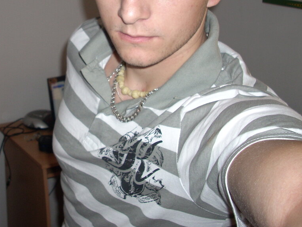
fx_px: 506
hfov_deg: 32.8
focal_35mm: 58
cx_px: 86
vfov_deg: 24.9
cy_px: 57
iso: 64
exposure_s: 1/60
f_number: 2.8
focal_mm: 6.2
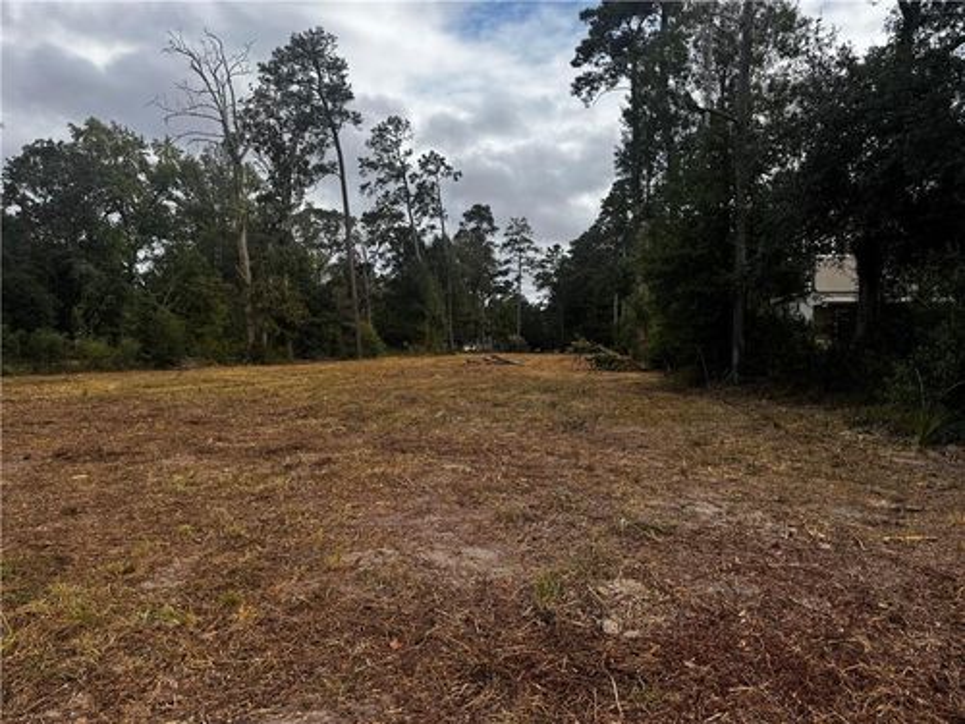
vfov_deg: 56.8
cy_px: 362
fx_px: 669
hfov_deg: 71.6
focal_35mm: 24
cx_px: 482
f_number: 1.78
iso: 80
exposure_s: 1/1010
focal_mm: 6.76
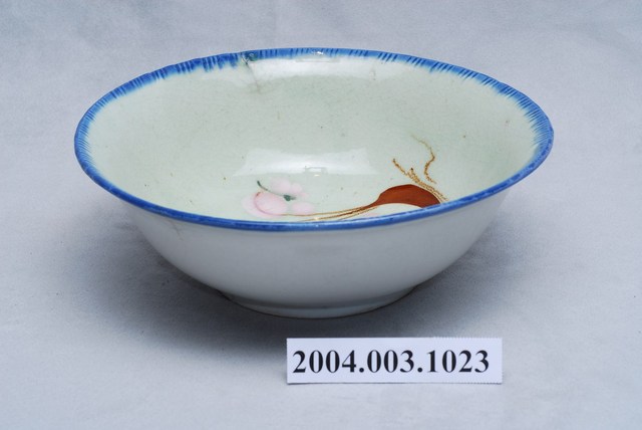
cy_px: 215
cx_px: 321
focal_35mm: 90
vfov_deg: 15.2
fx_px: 1606
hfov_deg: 22.6
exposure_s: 1/125
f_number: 13
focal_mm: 60
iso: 100
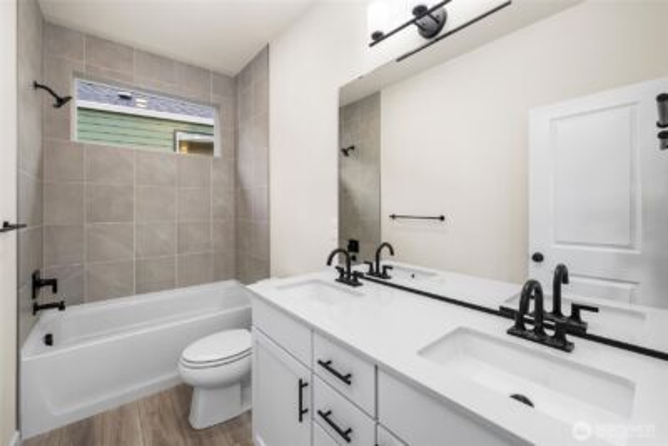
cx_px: 334
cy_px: 223
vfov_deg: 81.3
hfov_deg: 104.2
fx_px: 260
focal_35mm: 14
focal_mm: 14
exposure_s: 1/60
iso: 100
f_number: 7.1
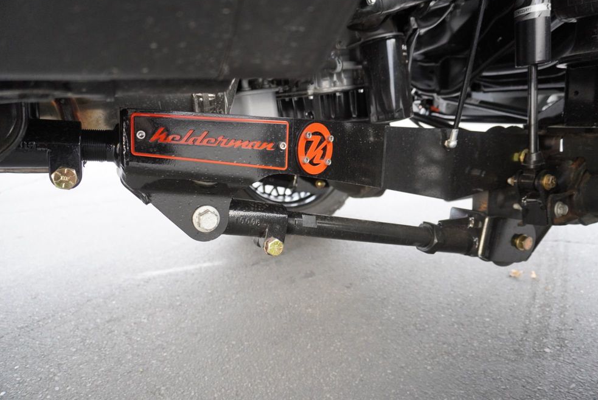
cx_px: 302
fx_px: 416
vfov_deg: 51.4
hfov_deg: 71.5
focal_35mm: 25
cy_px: 200
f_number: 3.5
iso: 1600
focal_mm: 16
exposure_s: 1/160
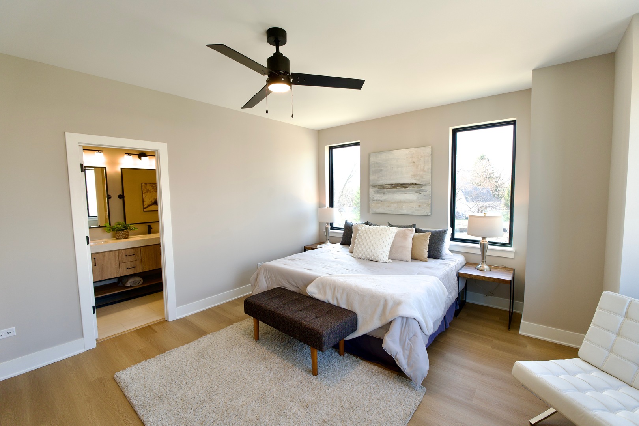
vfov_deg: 77.3
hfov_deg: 100.4
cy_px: 213
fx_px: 266
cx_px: 320
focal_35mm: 15
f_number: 4.5
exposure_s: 1/60
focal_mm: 10
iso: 100
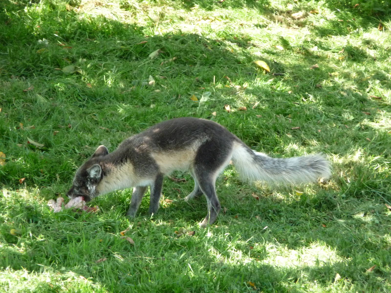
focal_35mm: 280
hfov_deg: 7.1
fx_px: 3163
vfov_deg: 5.3
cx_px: 196
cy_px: 146
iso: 400
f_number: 4.9
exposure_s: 1/160
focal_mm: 47
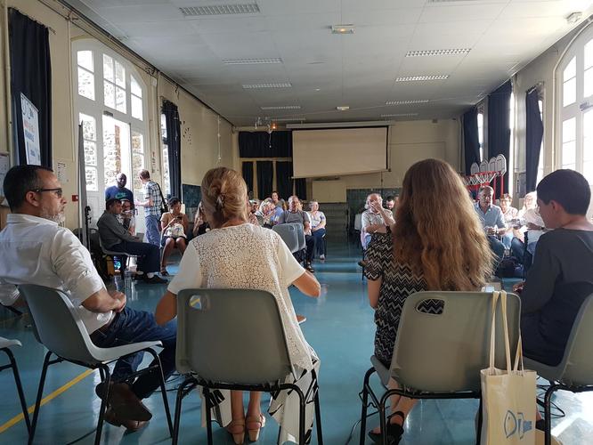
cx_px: 296
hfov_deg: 67.3
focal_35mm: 26
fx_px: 446
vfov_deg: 53.1
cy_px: 222
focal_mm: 4.2
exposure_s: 1/50
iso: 125
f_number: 1.7
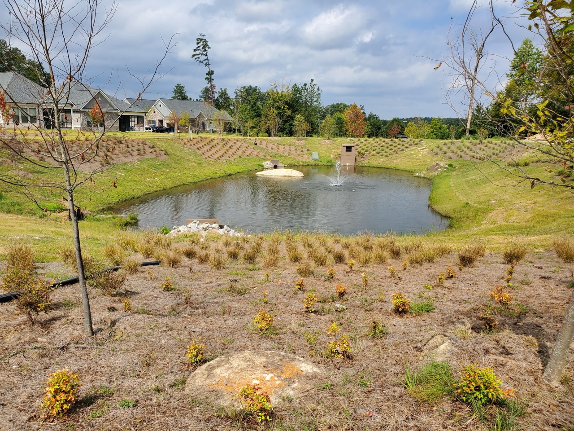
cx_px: 287
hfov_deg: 67.3
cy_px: 216
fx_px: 431
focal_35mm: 26
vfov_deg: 53.1
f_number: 2.4
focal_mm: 4.3
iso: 50
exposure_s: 1/1645
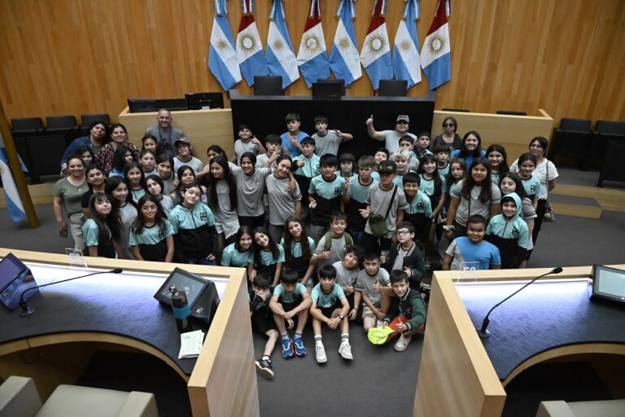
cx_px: 312
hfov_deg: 73.7
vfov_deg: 53.1
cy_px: 208
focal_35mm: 24
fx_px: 417
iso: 8000
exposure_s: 1/160
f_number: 6.3
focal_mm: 24
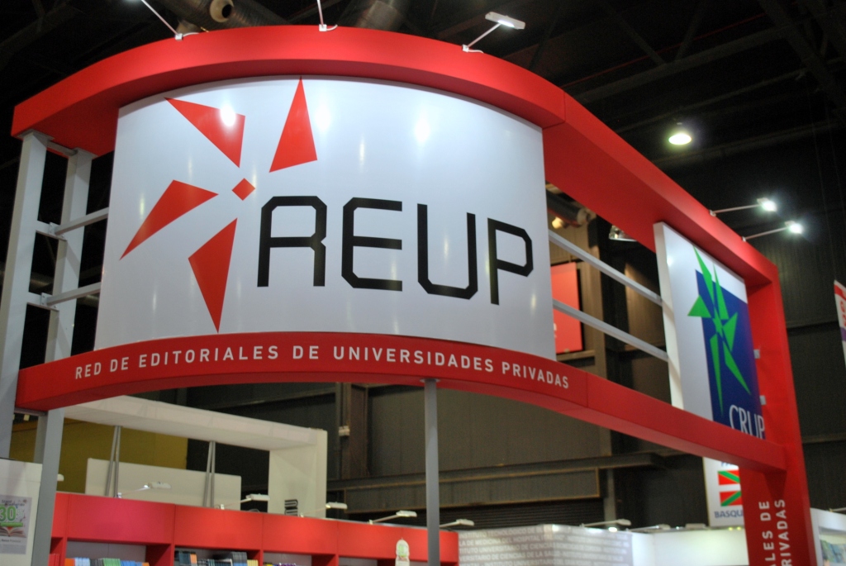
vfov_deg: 32.0
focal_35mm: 42
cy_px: 283
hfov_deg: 46.4
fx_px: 988
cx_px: 423
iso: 280
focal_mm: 28
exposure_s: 1/30
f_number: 4.5
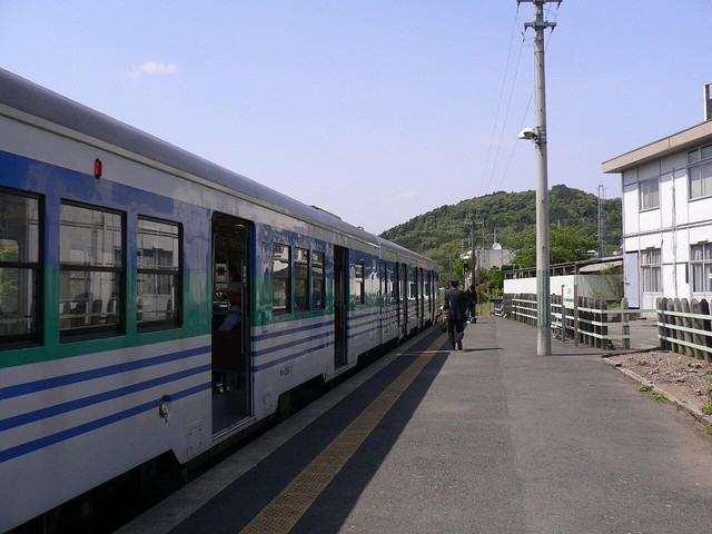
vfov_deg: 40.7
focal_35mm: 35
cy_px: 267
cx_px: 356
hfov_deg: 52.6
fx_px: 720
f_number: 5.6
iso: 80
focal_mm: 5.8
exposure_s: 1/400
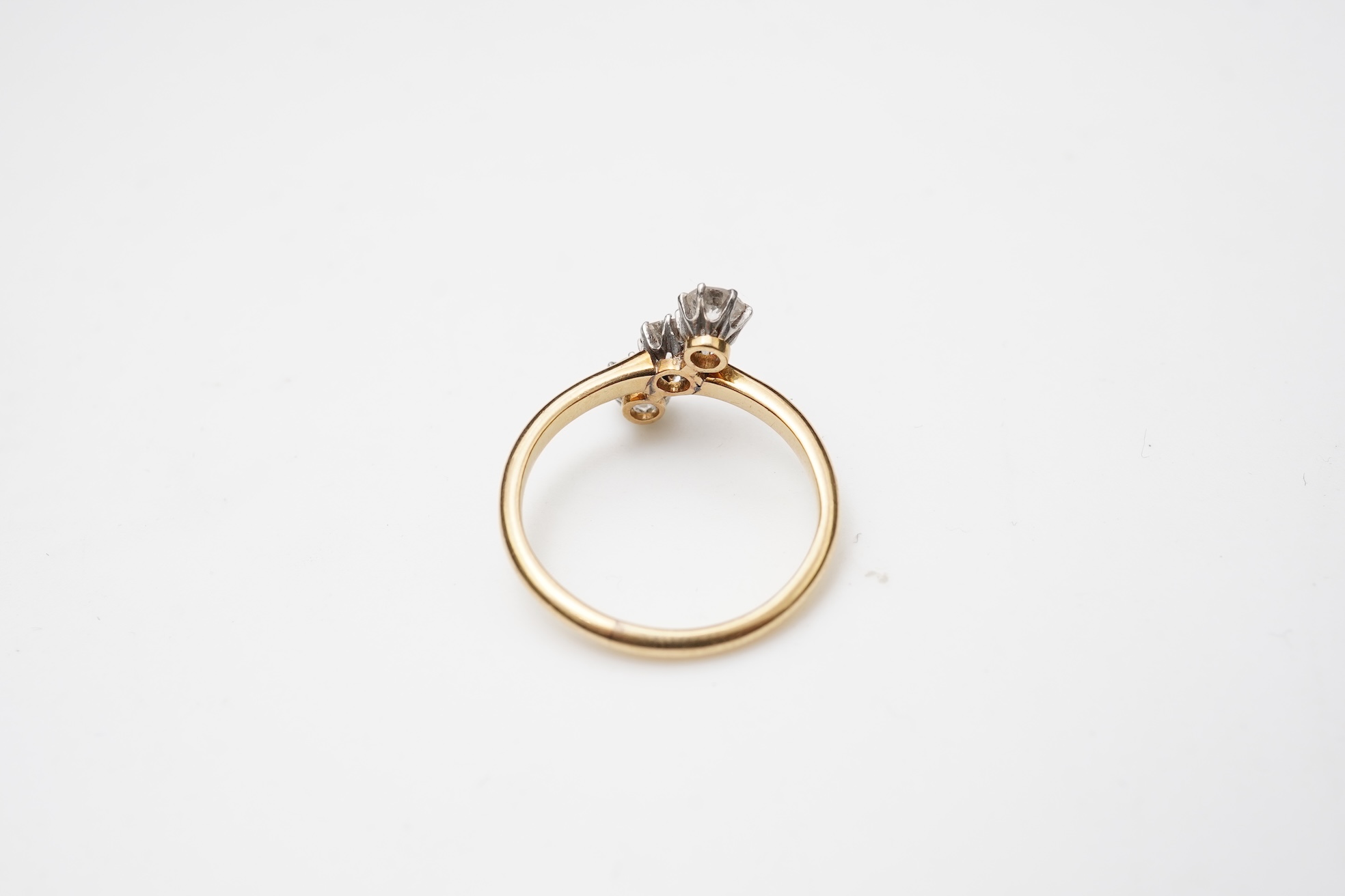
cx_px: 672
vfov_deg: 29.9
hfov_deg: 43.6
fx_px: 1681
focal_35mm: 45
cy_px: 448
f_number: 16
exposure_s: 1/125
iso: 320
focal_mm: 30
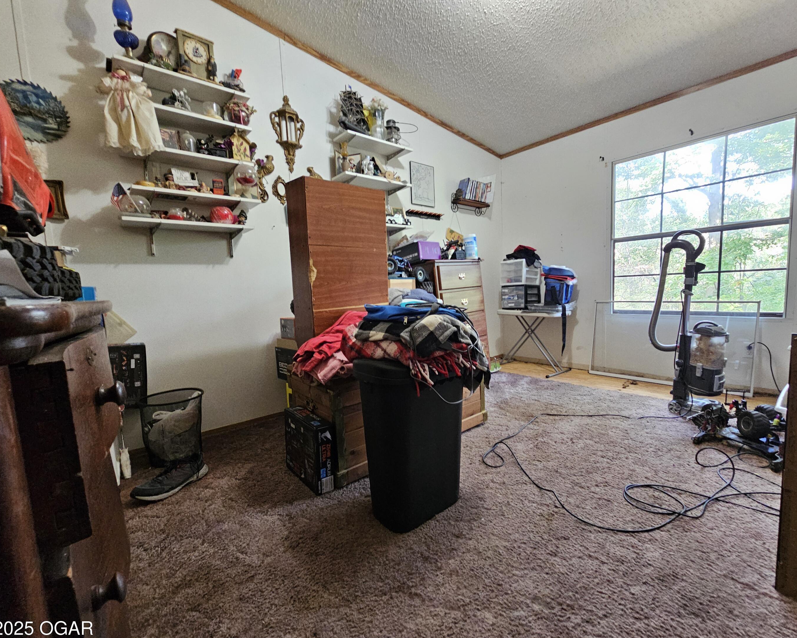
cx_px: 417
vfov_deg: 88.0
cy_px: 329
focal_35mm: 14
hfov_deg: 100.6
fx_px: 330
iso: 320
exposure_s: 1/30
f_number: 2.2
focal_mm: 2.2
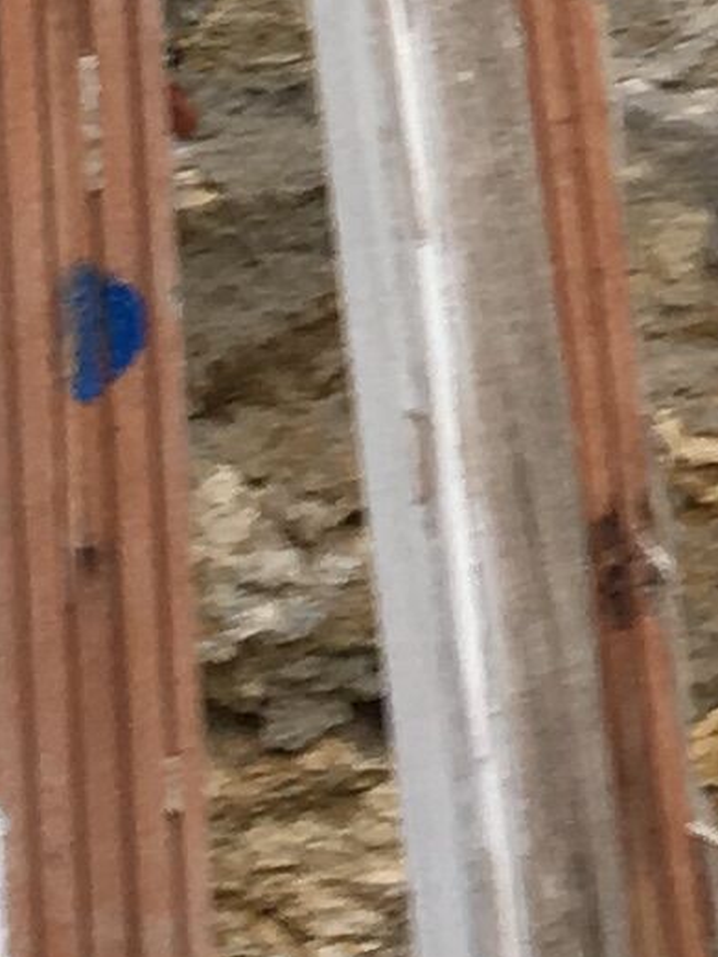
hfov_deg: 6.4
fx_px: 6223
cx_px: 1351
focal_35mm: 225
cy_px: -1049
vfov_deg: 8.3
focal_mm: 4.15
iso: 25
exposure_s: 1/50
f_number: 2.2
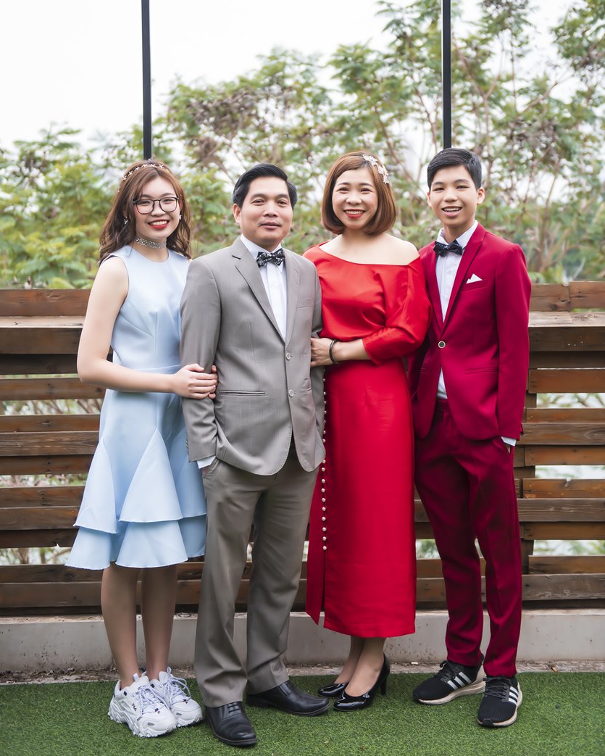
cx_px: 298
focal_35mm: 55
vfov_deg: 34.0
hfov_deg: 27.6
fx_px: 1230
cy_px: 307
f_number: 2.8
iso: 125
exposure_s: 1/250
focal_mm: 48
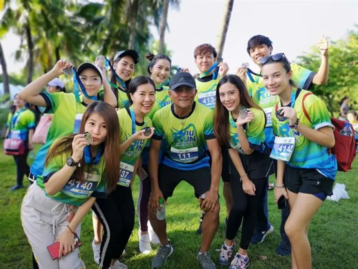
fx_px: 279
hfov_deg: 65.3
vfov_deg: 51.4
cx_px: 179
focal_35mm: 27
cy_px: 134
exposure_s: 1/168
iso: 50
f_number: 1.8
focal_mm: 3.95
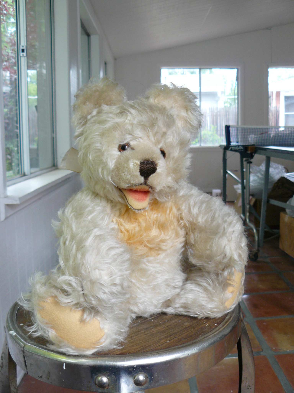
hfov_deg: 39.7
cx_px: 147
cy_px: 196
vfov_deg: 51.4
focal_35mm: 36
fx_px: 408
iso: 125
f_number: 2.8
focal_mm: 6
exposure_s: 1/30
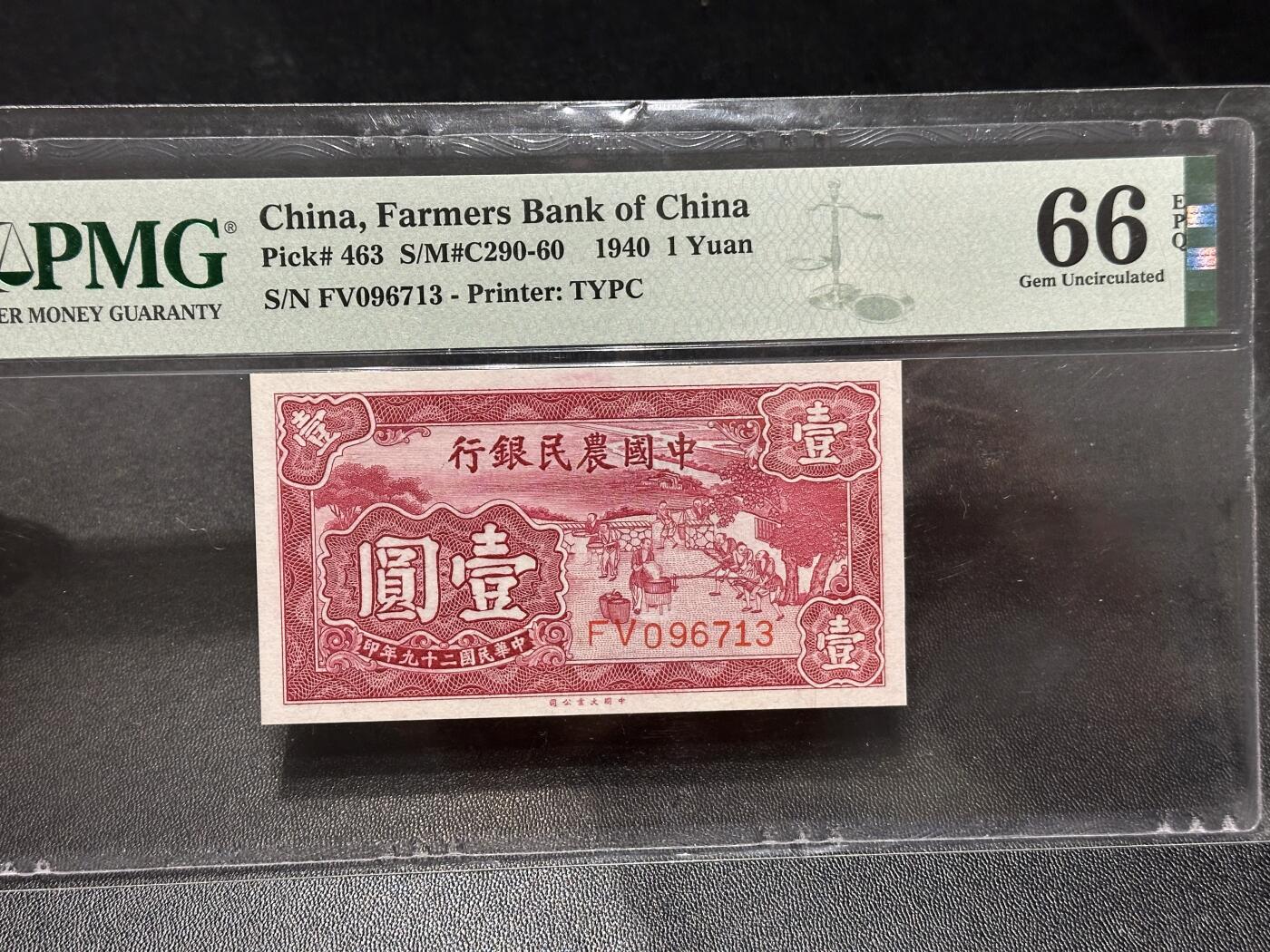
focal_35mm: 48
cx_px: 635
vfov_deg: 30.3
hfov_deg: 39.7
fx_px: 1761
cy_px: 476
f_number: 1.78
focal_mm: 6.86
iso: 160
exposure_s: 1/50
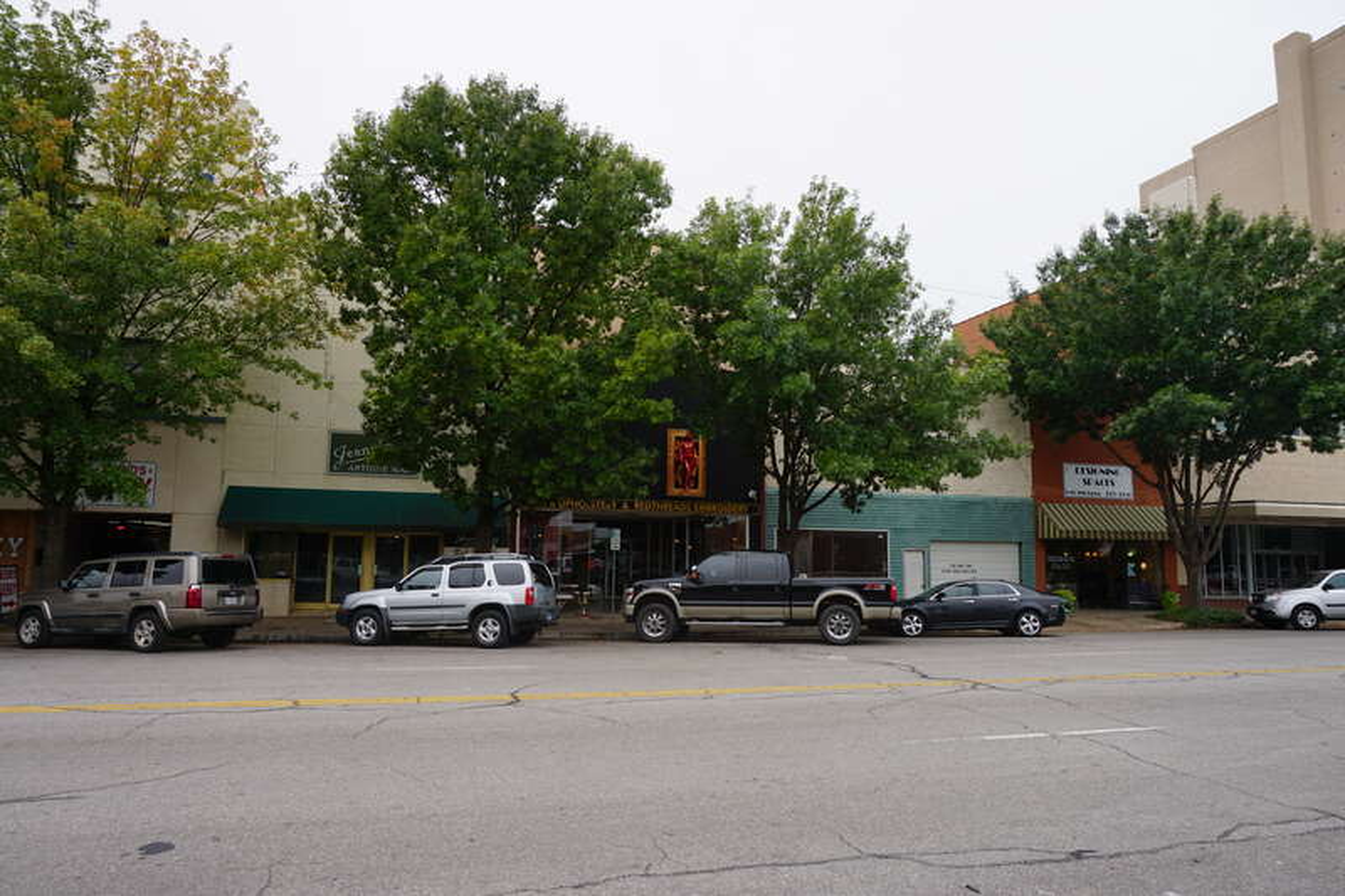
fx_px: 896
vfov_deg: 53.1
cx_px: 672
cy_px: 448
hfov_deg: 73.8
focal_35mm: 24
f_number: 8
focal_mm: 16
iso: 100
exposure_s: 1/80
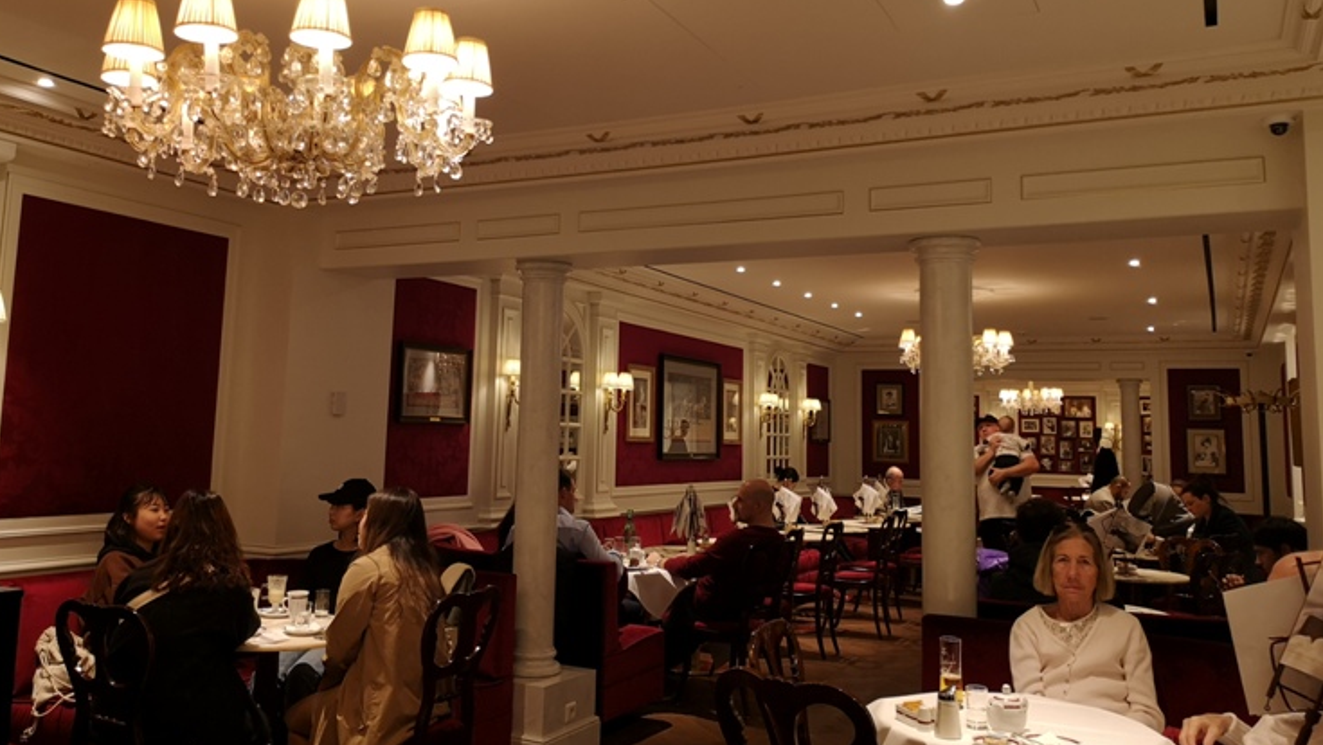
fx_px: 1123
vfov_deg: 36.5
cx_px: 607
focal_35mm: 32
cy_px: 284
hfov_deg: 60.9
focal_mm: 3.95
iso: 80
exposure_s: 1/50
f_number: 1.8
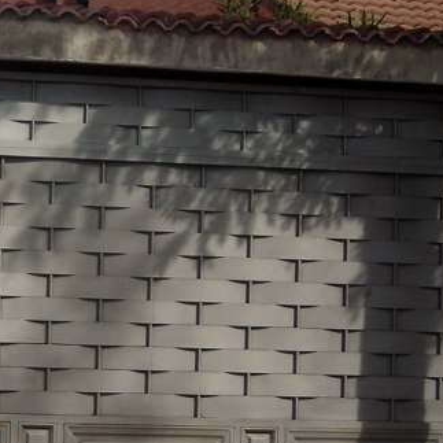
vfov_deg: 10.9
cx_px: -130
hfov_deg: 10.7
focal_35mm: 160
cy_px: 202
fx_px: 2317
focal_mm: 10.8
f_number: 3.9
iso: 50
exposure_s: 1/437
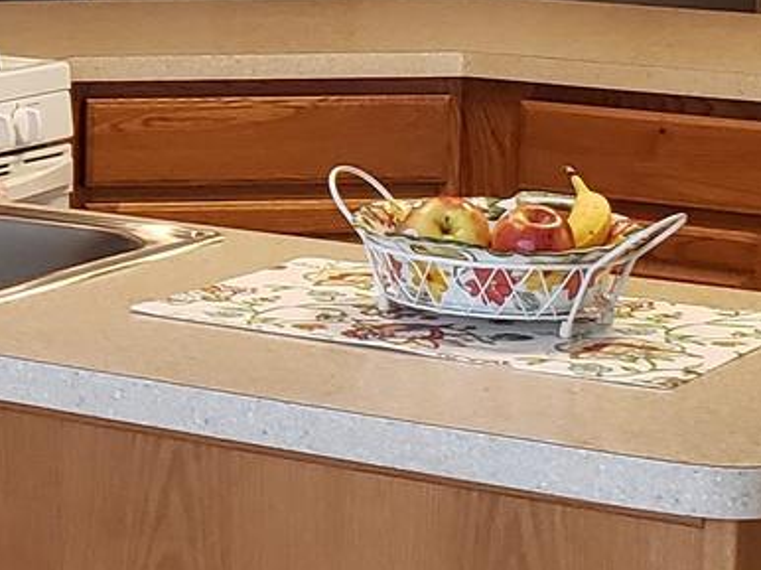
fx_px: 3032
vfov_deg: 10.7
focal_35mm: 138
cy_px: 39
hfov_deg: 13.3
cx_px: -457
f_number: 2.4
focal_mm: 4.3
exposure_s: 1/60
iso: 250
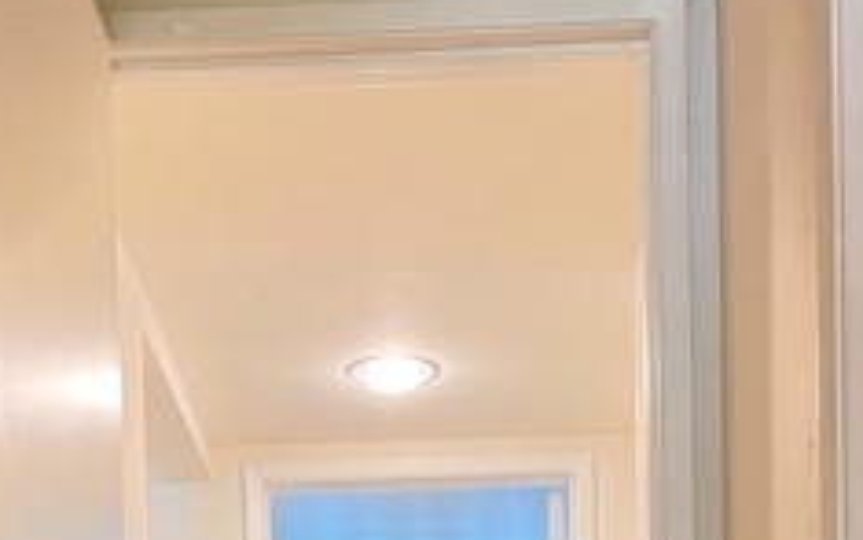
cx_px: 386
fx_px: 1764
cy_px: 1007
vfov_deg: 14.9
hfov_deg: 27.5
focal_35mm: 75
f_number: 1.5
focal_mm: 5.7
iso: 160
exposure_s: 1/60
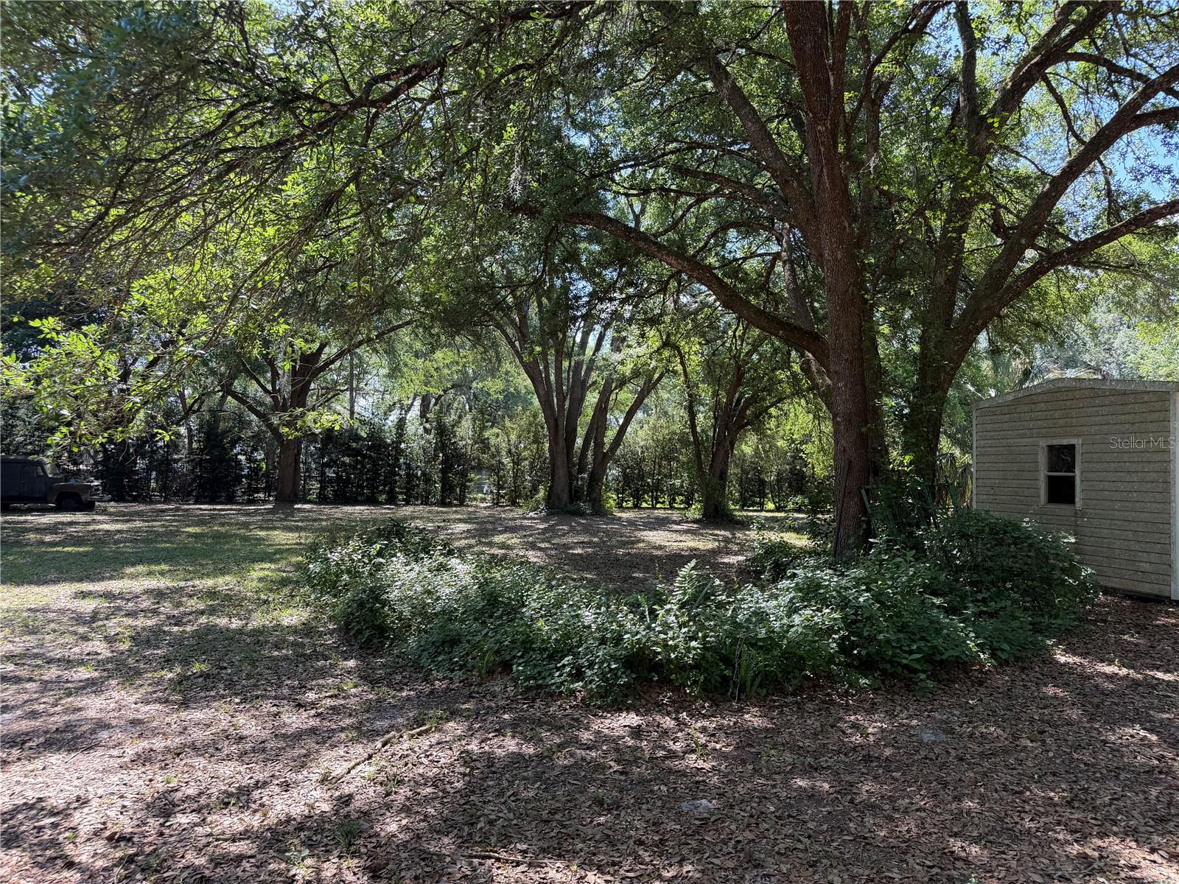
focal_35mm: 24
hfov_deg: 71.6
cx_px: 590
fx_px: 817
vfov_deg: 56.8
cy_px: 442
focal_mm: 6.76
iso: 80
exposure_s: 1/443
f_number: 1.78
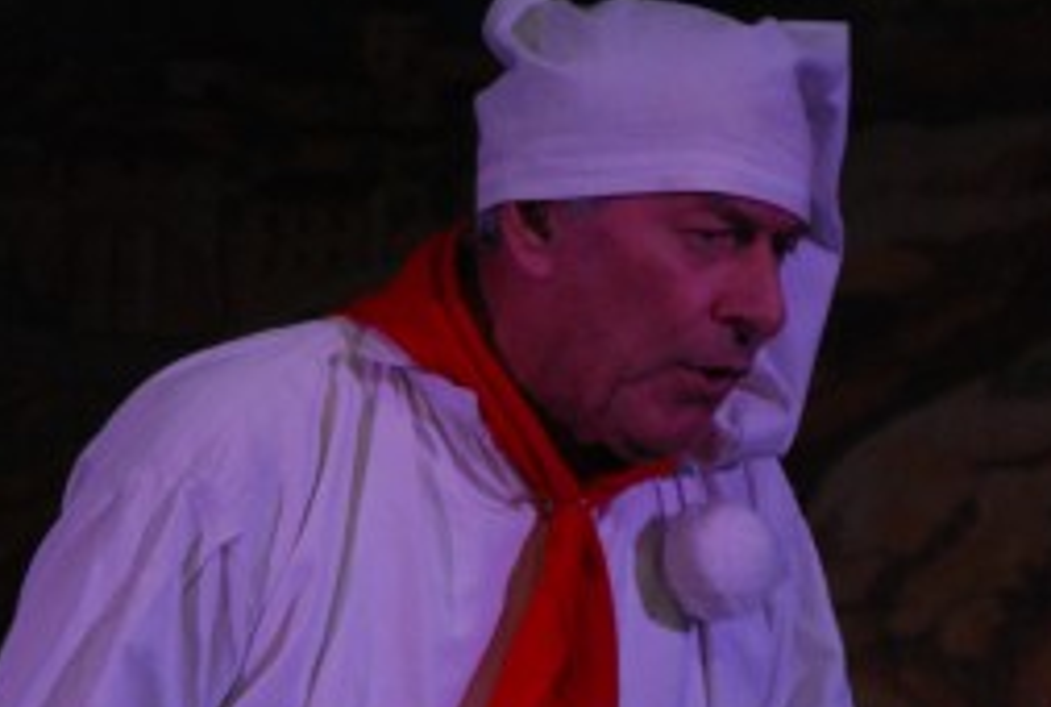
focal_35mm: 625
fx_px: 18297
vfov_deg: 2.2
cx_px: 644
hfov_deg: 3.3
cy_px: 593
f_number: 5.3
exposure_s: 1/250
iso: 800
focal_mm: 165
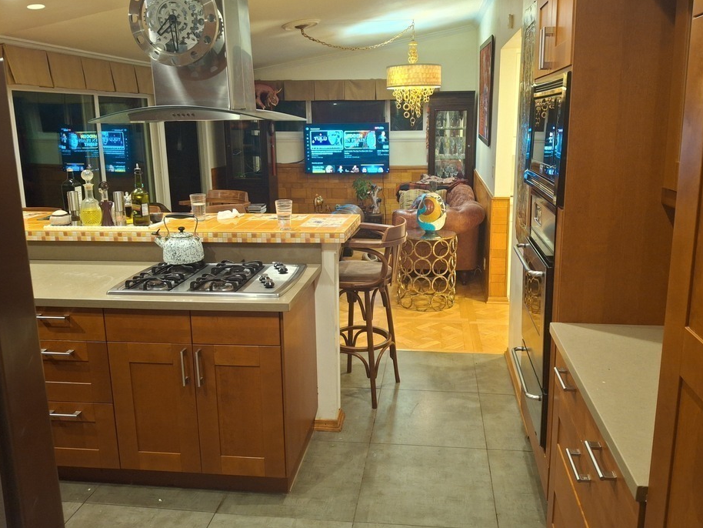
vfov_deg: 49.7
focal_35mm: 28
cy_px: 241
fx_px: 569
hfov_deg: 63.4
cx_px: 378
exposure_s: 1/40
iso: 250
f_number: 1.8
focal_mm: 4.69
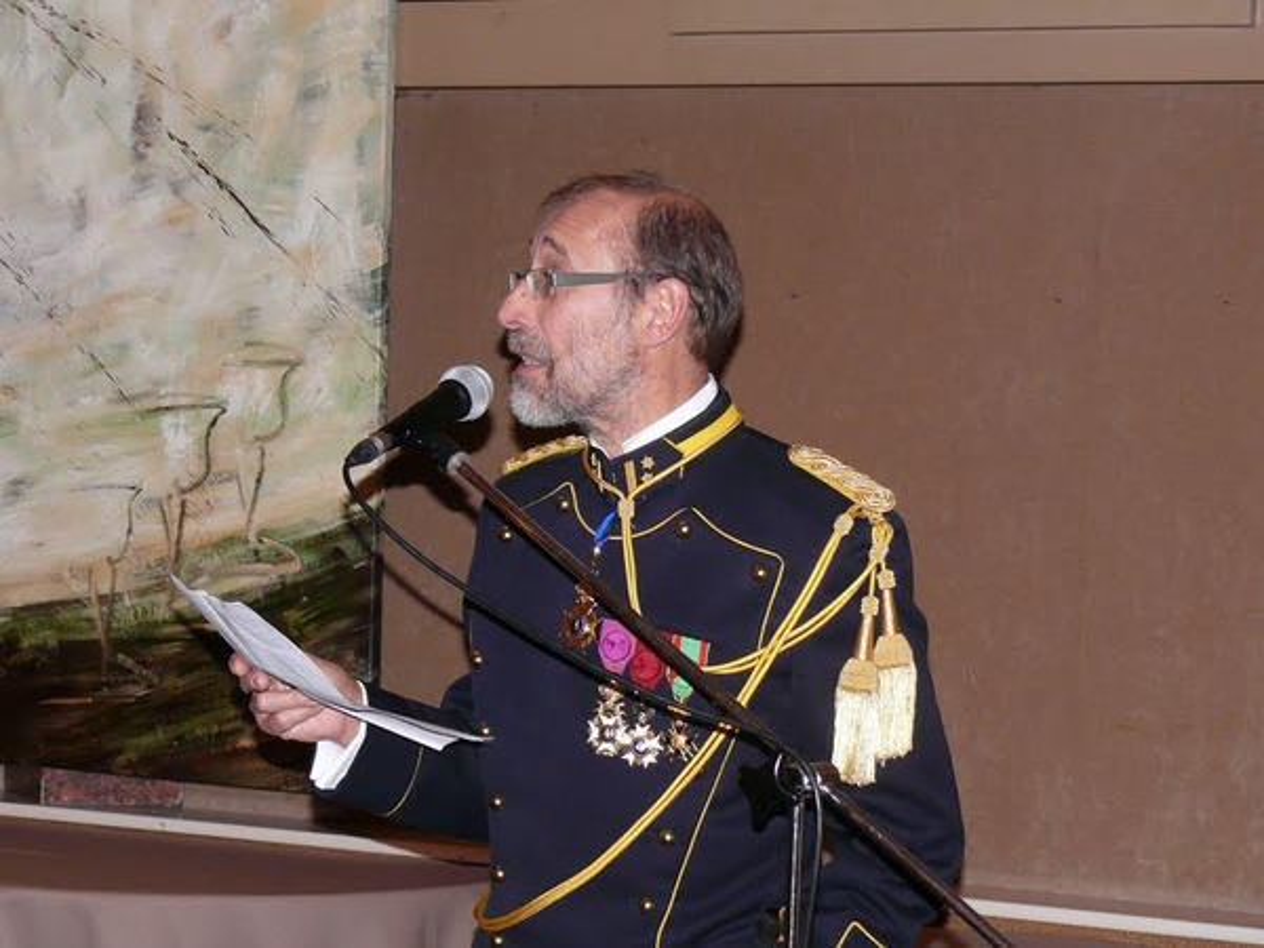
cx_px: 632
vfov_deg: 17.0
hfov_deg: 22.5
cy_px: 474
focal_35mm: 87
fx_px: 3177
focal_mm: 13.7
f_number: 3.2
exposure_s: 1/30
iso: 200
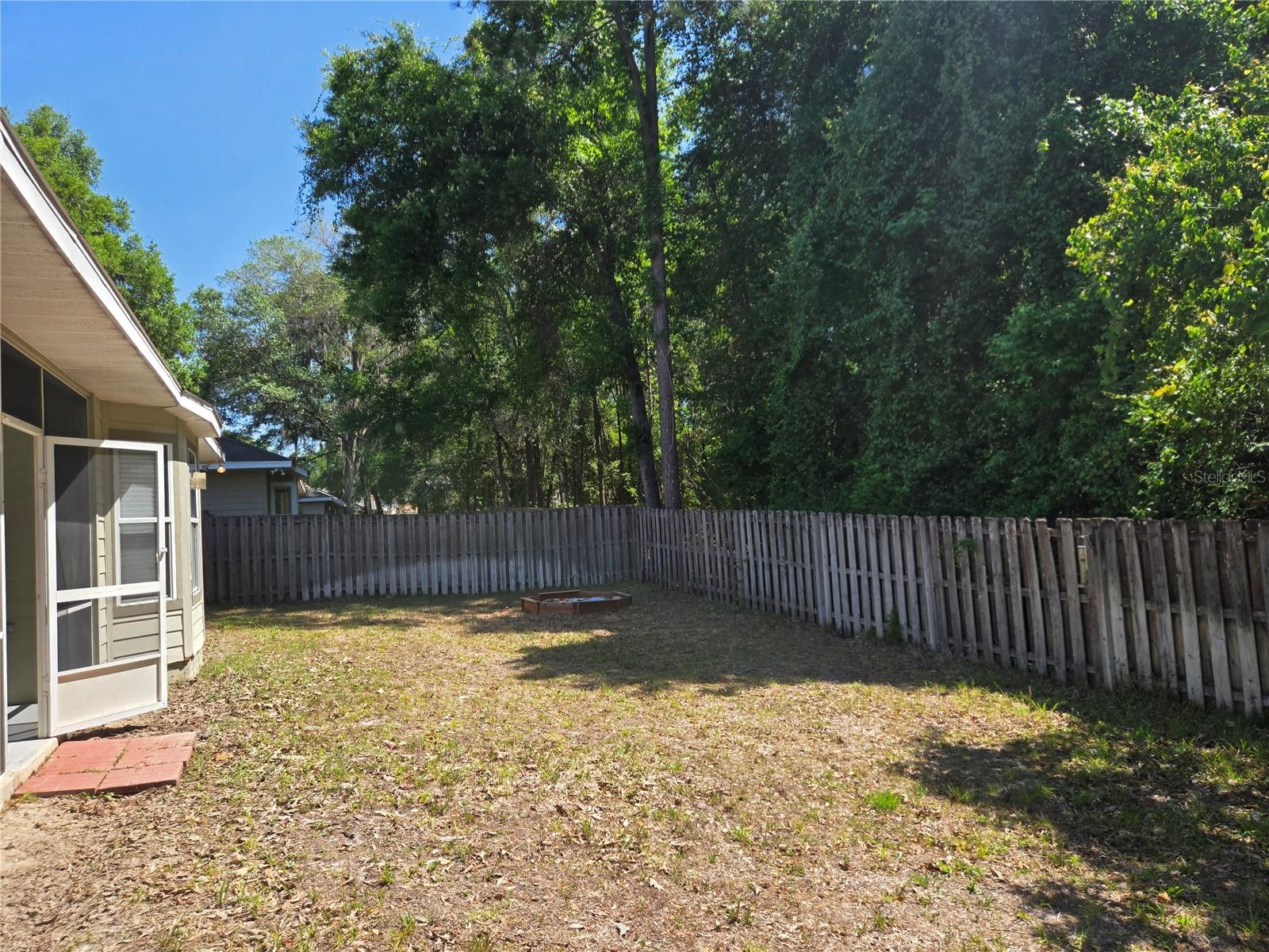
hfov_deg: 73.9
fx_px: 843
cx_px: 634
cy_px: 476
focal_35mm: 23
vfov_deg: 58.9
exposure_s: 1/2192
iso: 80
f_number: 1.8
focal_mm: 5.4
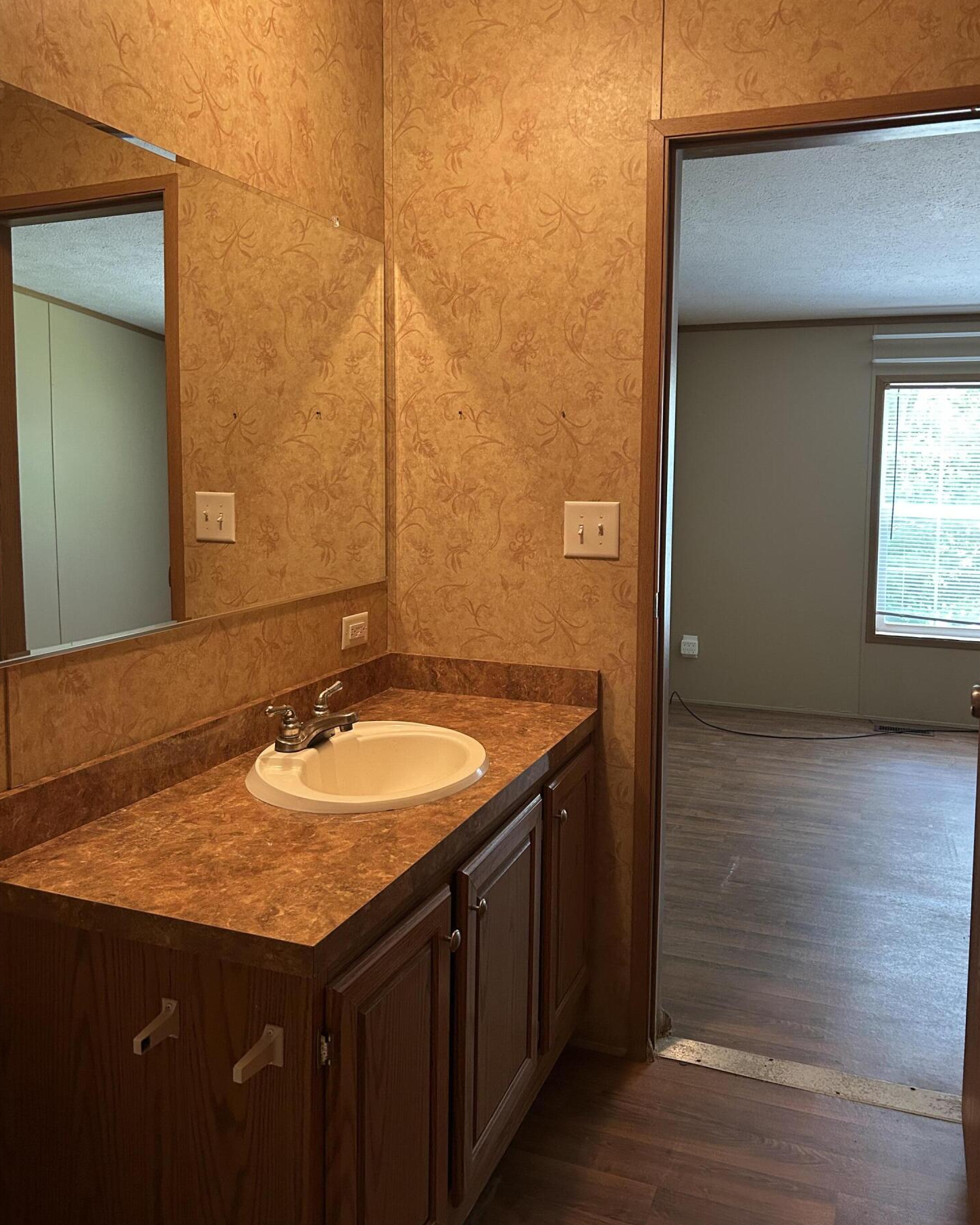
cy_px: 555
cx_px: 499
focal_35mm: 28
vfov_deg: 62.1
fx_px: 1015
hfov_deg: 51.5
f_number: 1.5
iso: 320
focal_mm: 5.7
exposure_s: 1/60
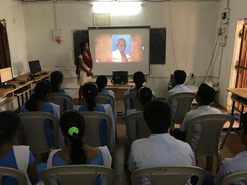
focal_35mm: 29
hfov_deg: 61.6
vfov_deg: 48.2
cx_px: 124
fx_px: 207
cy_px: 92
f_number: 2.2
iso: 80
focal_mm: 4.15
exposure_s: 1/33
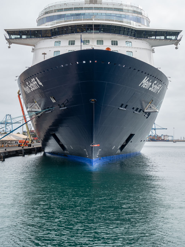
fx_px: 392
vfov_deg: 34.9
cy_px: 118
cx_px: 92
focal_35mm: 55
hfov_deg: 26.6
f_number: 4
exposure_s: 1/100
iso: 125
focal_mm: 18.3
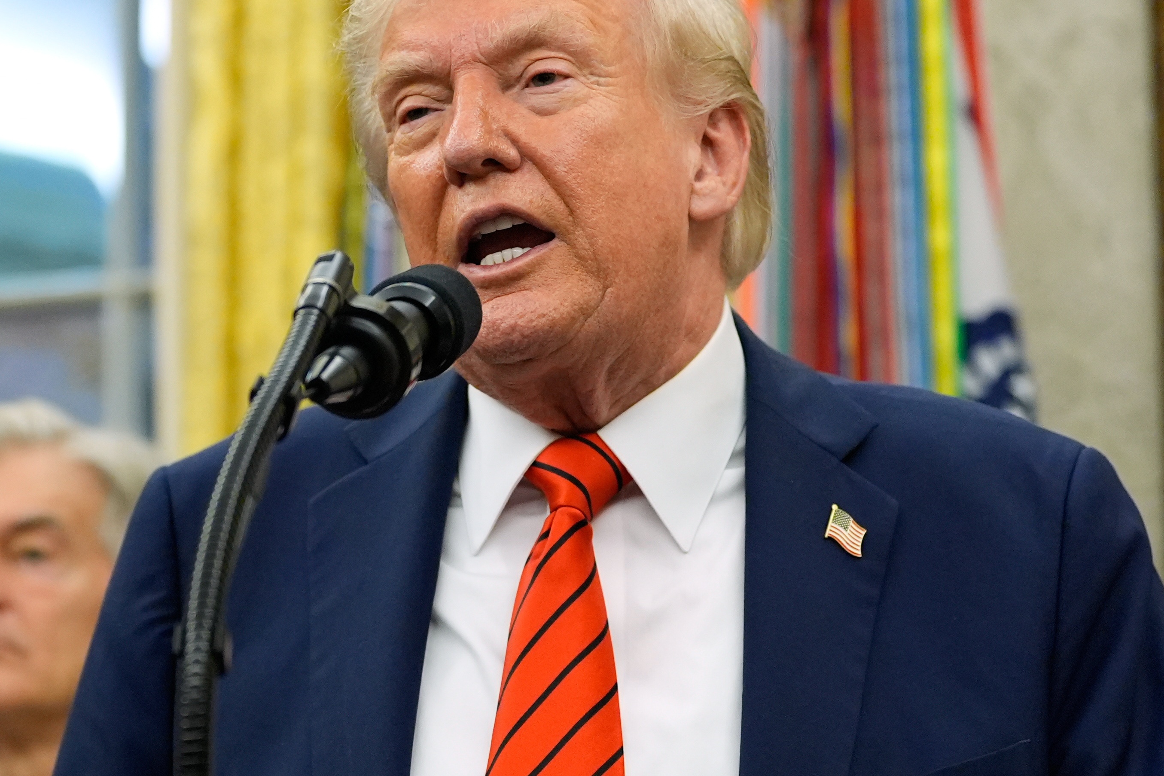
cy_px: 555
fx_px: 5011
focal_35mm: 155
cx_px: 271
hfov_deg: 13.2
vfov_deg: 8.8
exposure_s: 1/400
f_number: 2.8
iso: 2500
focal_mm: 70
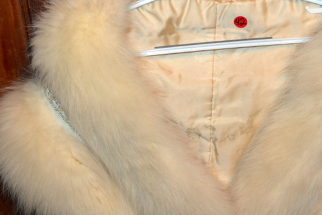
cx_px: 219
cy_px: 122
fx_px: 555
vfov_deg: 21.9
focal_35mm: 62
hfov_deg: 32.1
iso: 800
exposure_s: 1/60
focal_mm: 28
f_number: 4.5
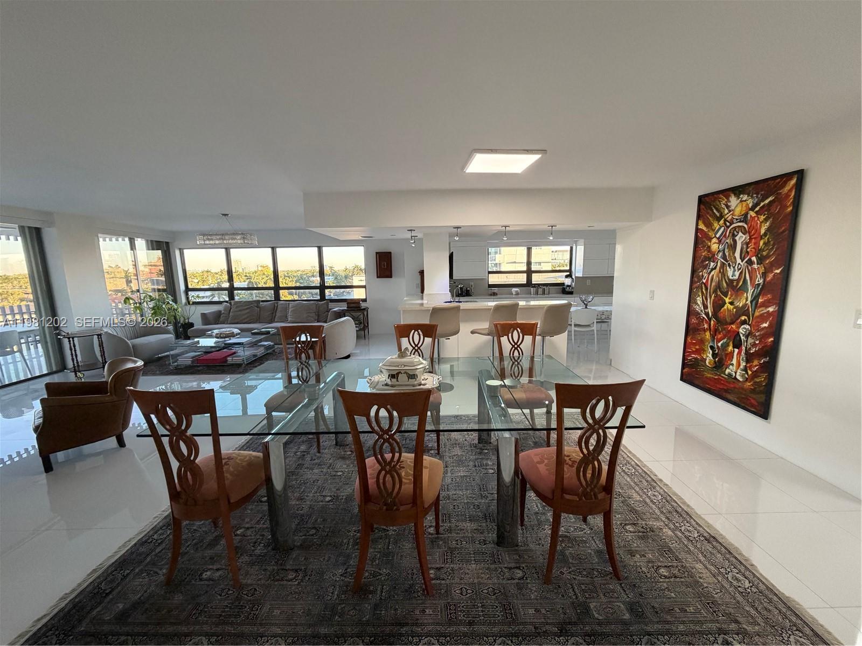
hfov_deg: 102.1
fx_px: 349
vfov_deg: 85.7
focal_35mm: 14
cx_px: 431
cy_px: 323
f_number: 2.2
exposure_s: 1/120
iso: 250
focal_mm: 2.22
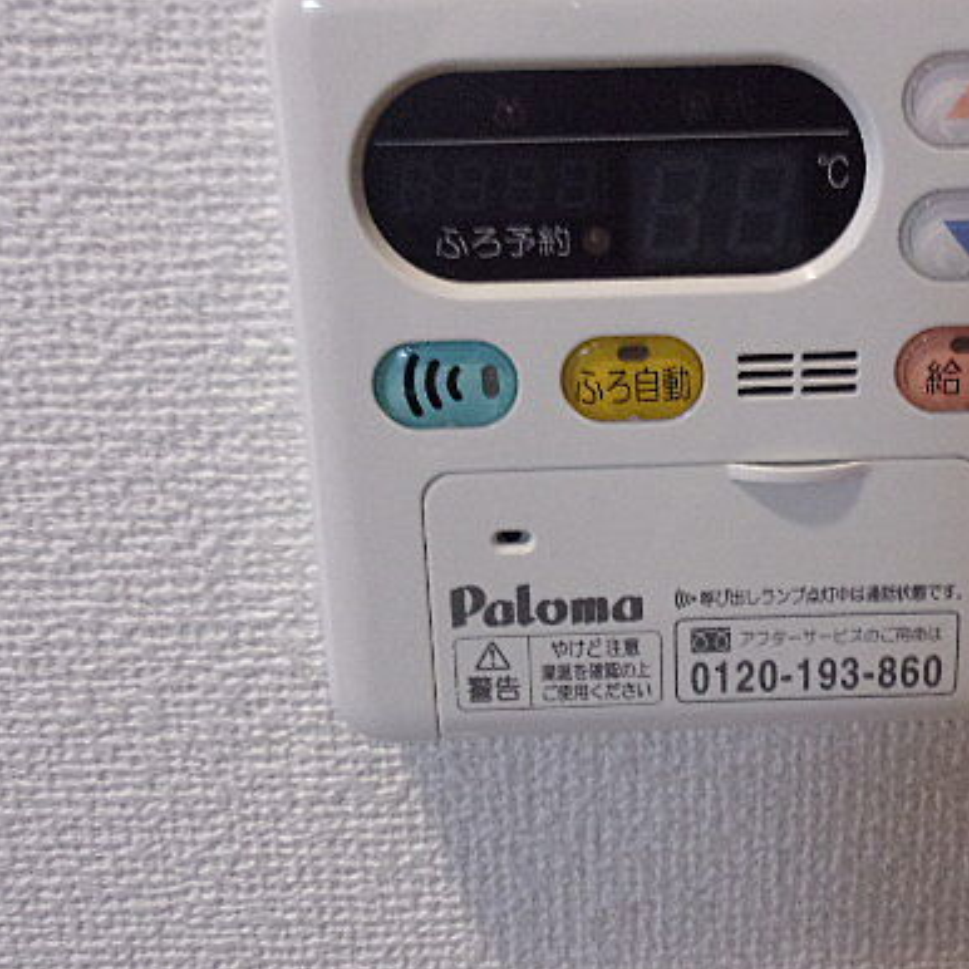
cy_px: 379
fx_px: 1298
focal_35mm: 41
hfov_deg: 40.4
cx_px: 655
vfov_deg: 40.7
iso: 400
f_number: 3.9
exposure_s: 1/17
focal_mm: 5.1
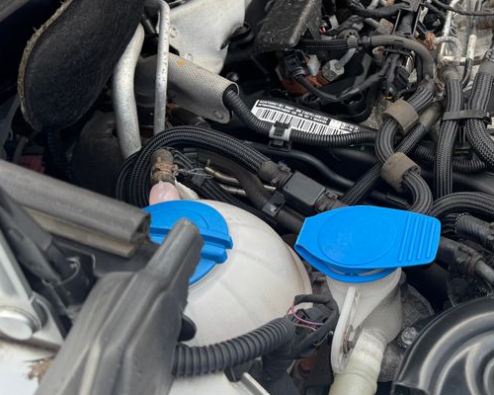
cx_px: 413
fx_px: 702
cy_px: 107
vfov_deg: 31.0
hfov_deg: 37.1
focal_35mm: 48
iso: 64
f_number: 1.78
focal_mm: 6.76
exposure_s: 1/146
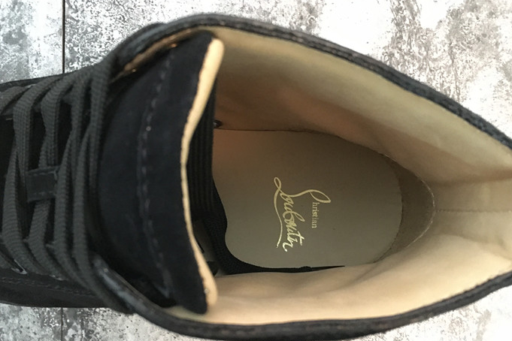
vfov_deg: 42.3
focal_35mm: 31
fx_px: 441
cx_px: 251
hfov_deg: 60.3
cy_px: 181
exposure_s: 1/4
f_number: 2.2
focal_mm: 4.15
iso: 250
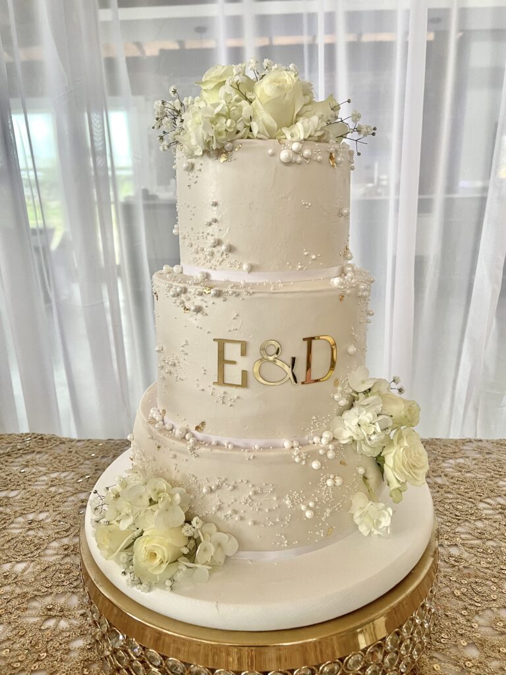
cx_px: 253
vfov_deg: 69.4
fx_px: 487
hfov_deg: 54.9
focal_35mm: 25
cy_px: 338
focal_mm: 5.1
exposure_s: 1/60
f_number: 1.6
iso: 160
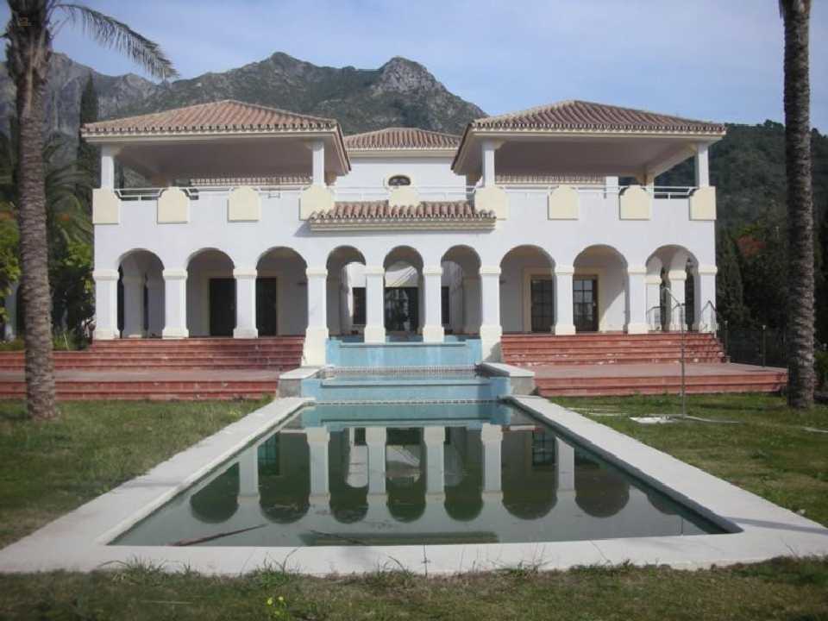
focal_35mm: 35
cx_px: 414
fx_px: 837
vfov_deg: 40.7
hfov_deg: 52.6
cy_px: 310
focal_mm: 5.8
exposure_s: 1/94.8
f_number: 8.5
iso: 50
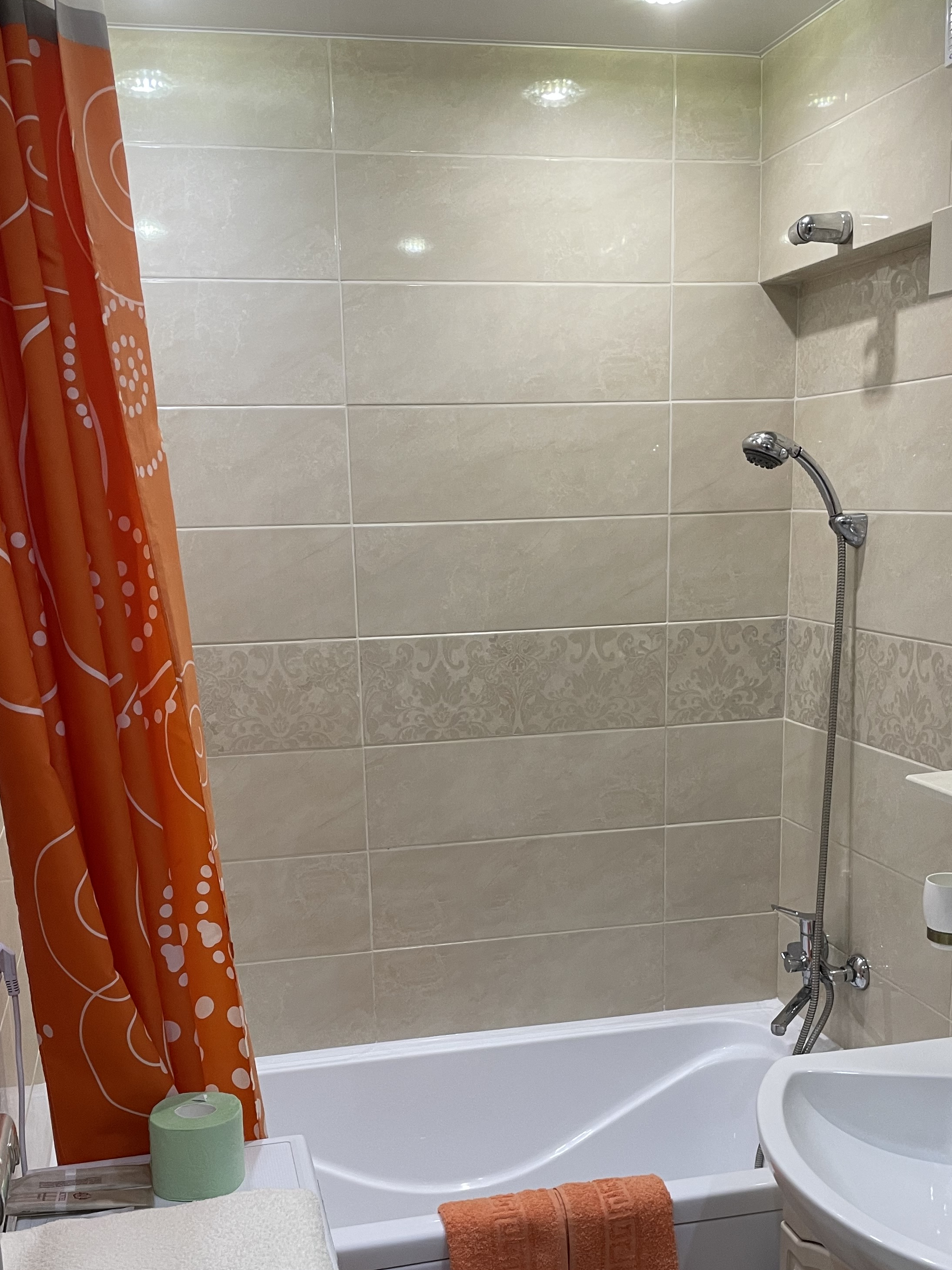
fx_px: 1320
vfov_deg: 50.7
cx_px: 477
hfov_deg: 39.7
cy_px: 809
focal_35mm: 36
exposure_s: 1/50
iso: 80
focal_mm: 4.2
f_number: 1.6
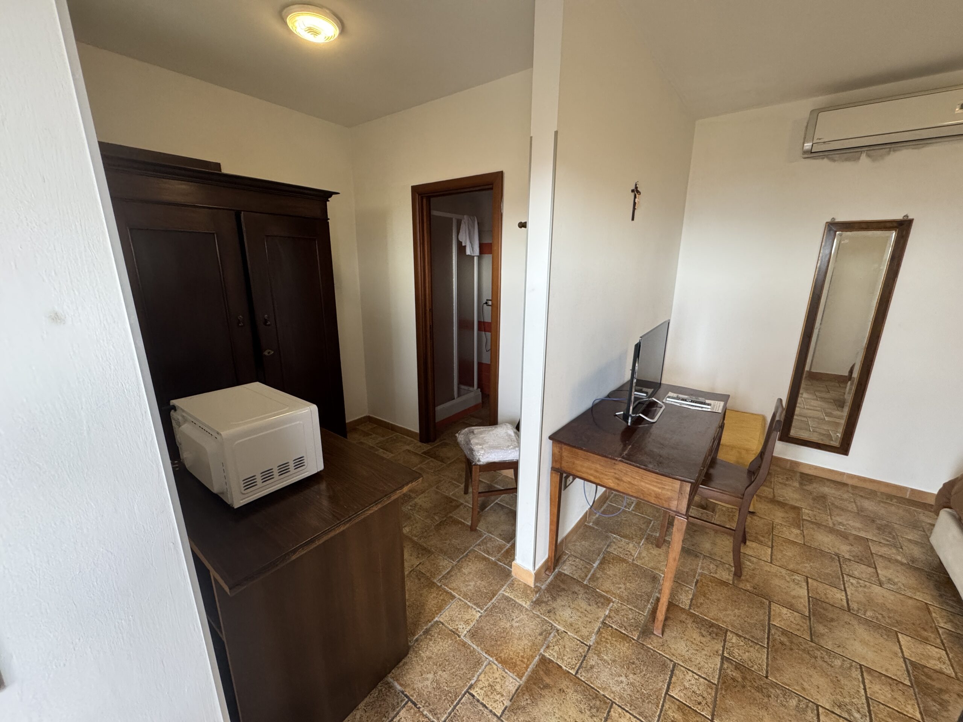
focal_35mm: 14
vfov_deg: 85.7
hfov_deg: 102.1
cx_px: 482
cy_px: 361
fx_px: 389
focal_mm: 2.22
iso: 250
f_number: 2.2
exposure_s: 1/100
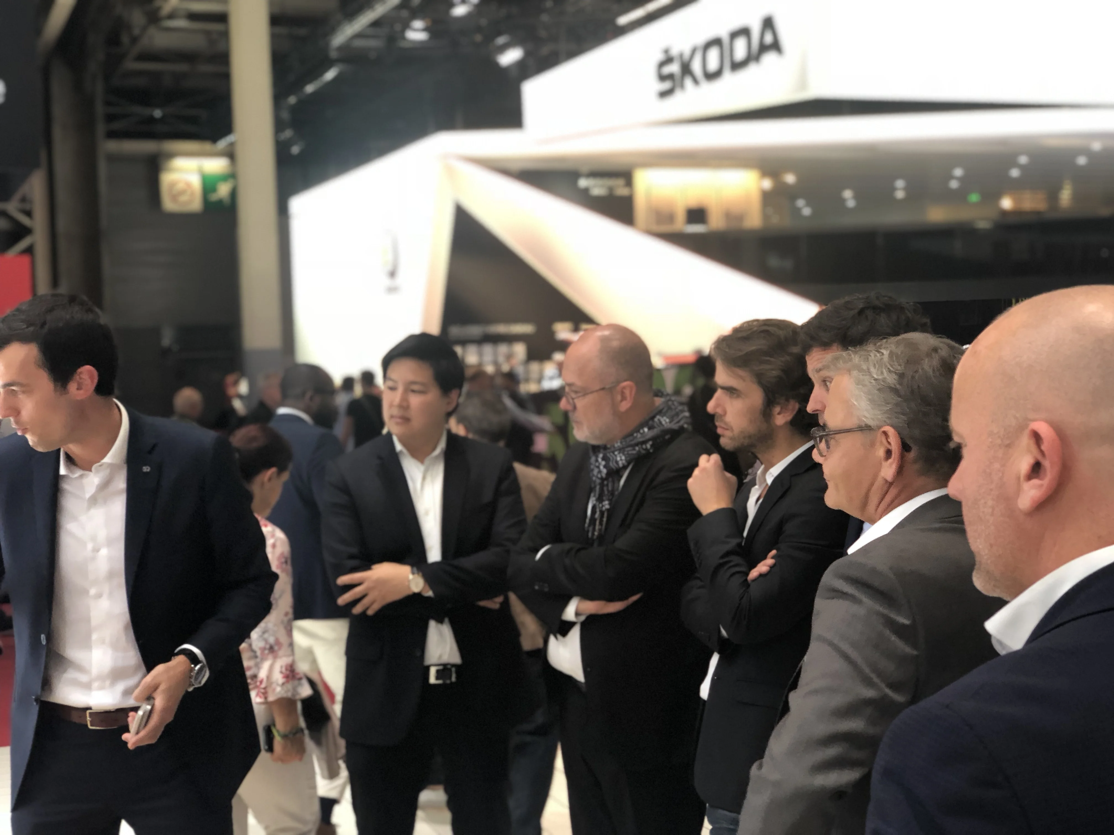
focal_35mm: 52
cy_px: 418
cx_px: 557
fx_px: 1673
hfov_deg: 36.8
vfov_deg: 28.0
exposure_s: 1/50
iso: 80
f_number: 2.4
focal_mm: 6
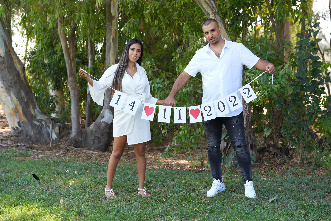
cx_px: 166
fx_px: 644
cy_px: 110
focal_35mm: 70
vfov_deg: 19.5
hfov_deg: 28.8
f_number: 5
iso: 160
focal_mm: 70
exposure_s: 1/100
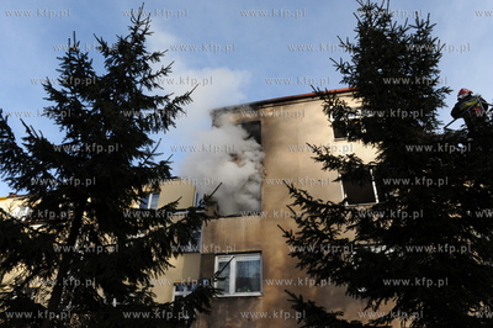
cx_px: 246
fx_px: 328
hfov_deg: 73.8
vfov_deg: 53.1
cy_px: 164
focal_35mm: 24
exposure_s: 1/400
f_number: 11
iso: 800
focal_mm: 24
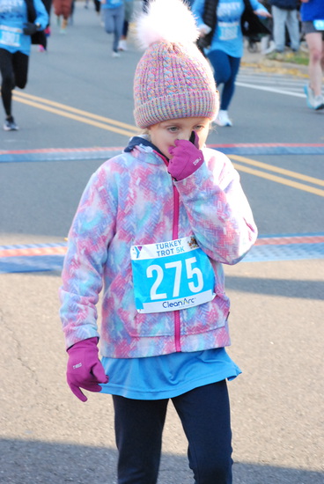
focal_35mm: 128
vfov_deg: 16.1
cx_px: 162
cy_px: 242
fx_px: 1717
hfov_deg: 10.8
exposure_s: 1/125
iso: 1600
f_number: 13
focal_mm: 85
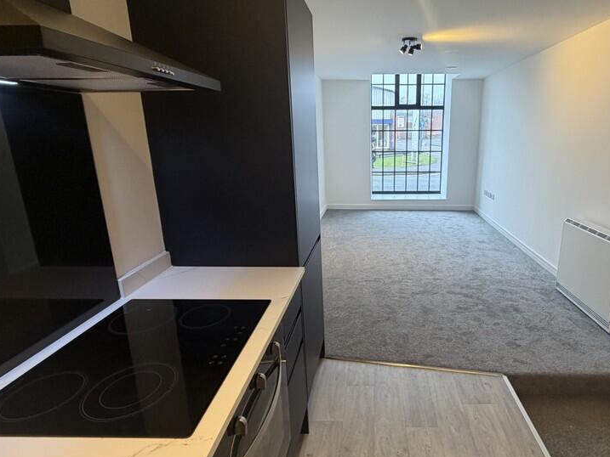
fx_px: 352
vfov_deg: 66.0
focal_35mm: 20
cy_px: 217
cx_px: 370
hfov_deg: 80.6
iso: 160
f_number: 2.2
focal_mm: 2.22
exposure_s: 1/50
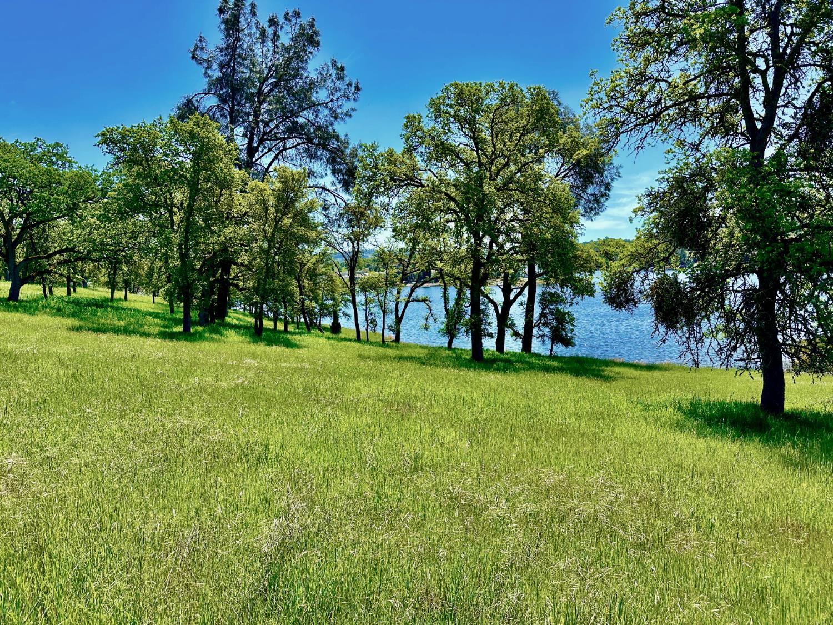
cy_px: 312
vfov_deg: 56.8
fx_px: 578
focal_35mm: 24
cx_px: 416
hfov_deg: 71.6
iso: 80
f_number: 1.78
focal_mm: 6.86
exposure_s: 1/3058
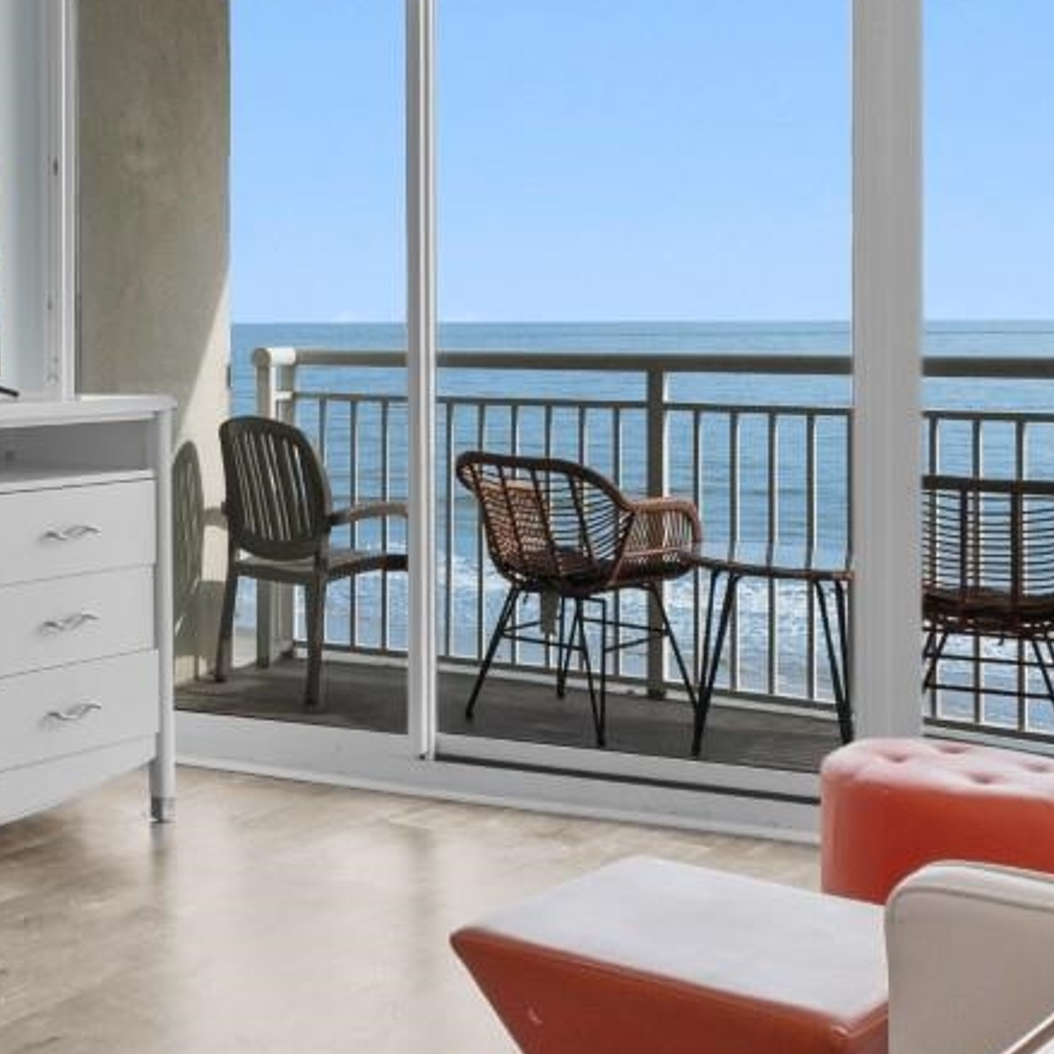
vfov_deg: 35.5
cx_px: 10
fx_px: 1619
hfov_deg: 33.2
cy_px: 300
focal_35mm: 47
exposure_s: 1/6
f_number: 4.5
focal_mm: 10
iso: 100
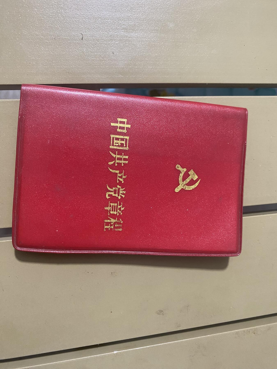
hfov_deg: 53.1
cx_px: 138
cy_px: 184
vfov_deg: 67.3
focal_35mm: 26
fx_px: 277
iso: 320
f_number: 1.8
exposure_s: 1/50
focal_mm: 4.25
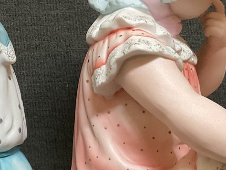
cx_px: 46
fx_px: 666
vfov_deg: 14.5
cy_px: 74
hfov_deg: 19.1
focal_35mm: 102
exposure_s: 1/60
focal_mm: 3
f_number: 1.8
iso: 160
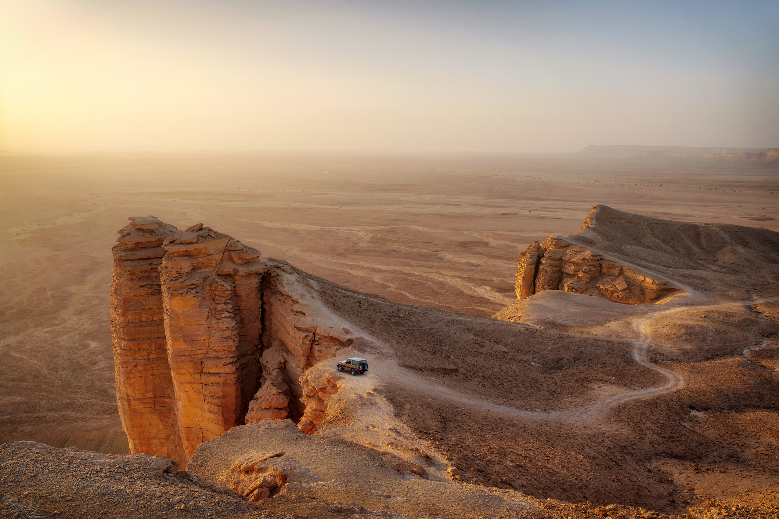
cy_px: 260
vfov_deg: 42.3
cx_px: 390
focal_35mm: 31
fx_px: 671
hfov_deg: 60.3
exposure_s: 1/125
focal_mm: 31
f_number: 6.3
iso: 100
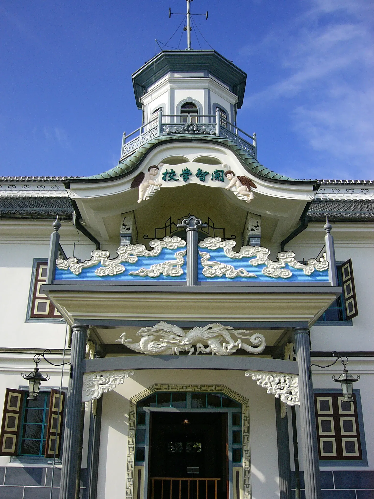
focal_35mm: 35
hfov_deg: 40.7
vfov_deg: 52.6
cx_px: 187
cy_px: 250
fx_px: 504
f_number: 8
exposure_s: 1/800
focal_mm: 5.8
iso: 50
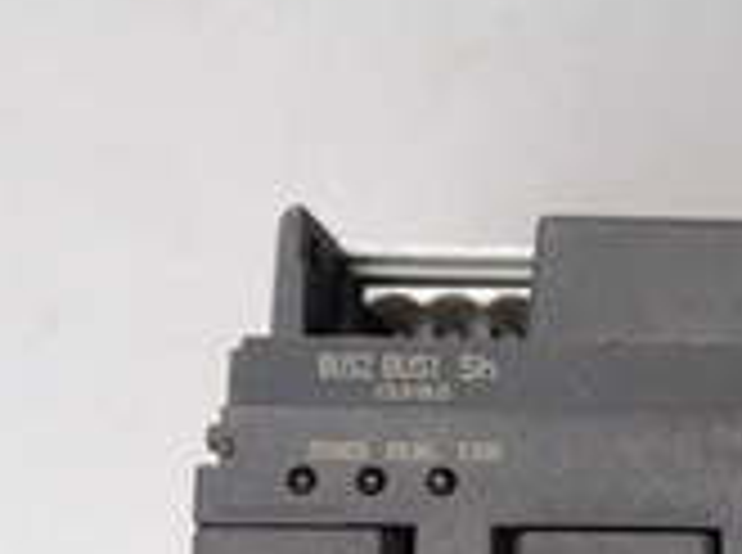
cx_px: 1039
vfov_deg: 16.8
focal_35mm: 82
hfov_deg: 21.0
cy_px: 736
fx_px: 1754
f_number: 2
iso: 277
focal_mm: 3.79
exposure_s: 1/33
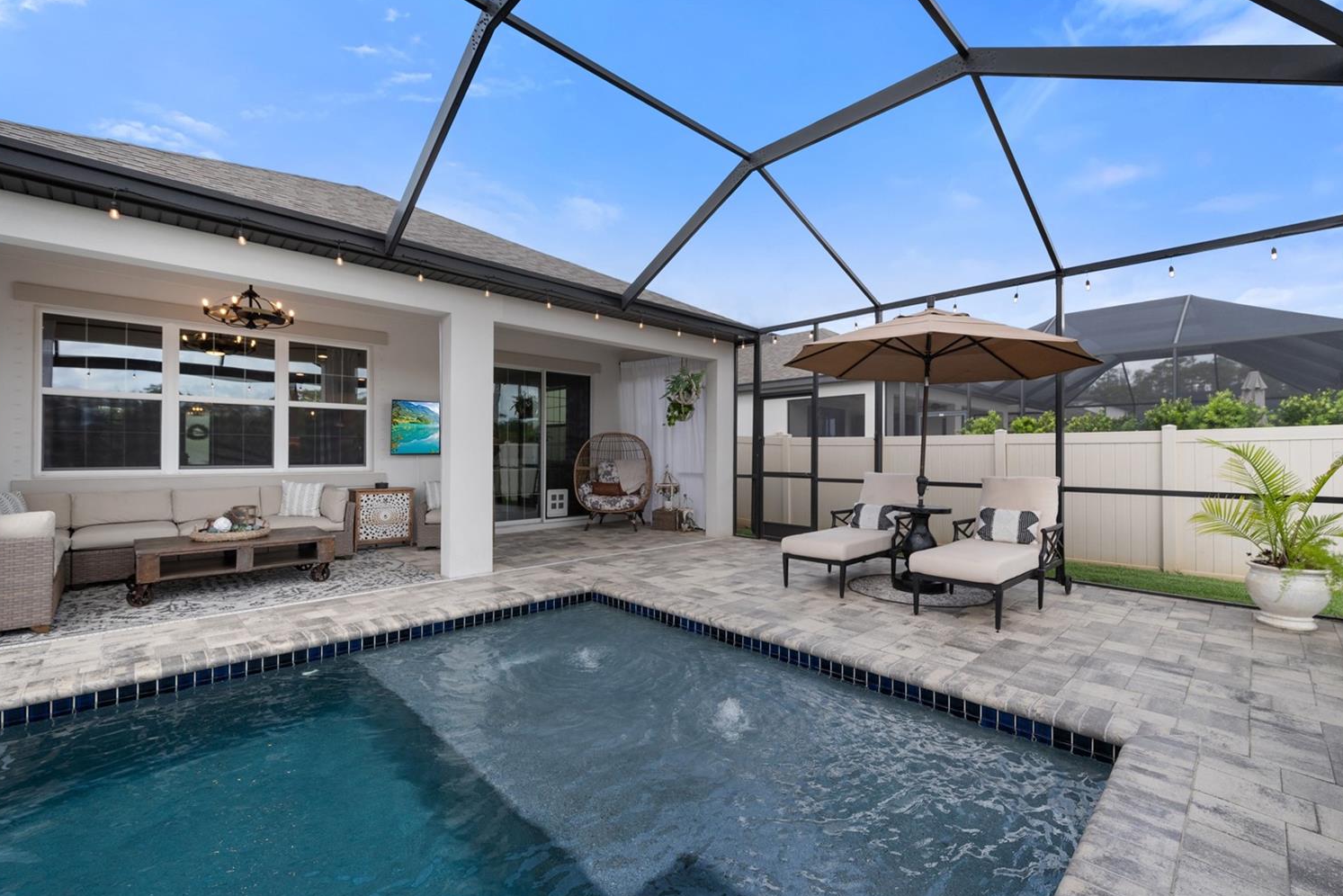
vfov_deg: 77.3
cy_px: 459
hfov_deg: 100.3
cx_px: 694
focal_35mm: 15
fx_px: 560
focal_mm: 14
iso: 250
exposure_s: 1/400
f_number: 7.1
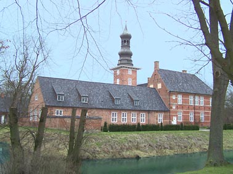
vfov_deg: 37.7
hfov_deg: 49.0
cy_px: 87
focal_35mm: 38
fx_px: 256
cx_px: 116
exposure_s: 1/200
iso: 64
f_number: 2.8
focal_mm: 6.3
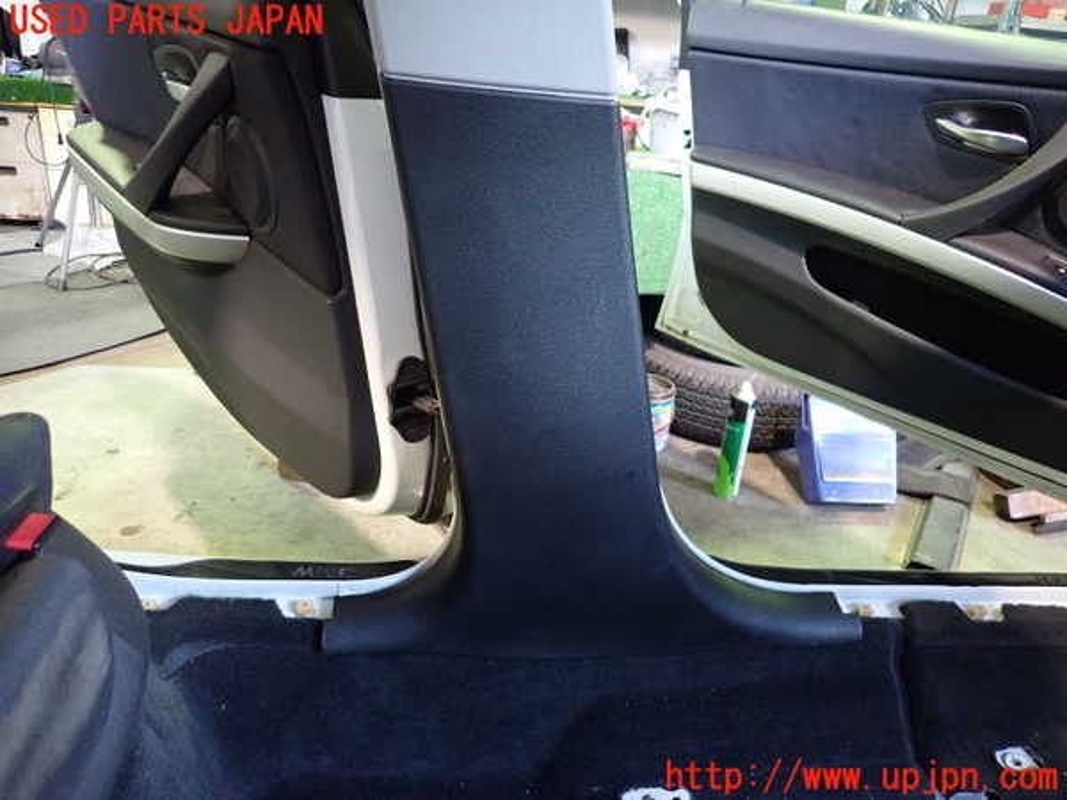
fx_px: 771
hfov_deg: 69.4
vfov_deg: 54.9
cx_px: 534
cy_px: 400
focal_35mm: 25
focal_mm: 4.5
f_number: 2
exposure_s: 1/25
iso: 800
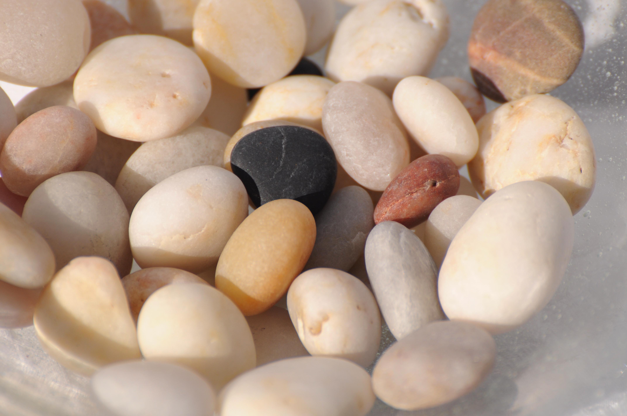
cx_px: 314
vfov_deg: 3.0
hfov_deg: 4.6
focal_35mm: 450
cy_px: 208
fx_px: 7828
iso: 200
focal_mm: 300
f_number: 9
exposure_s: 1/800
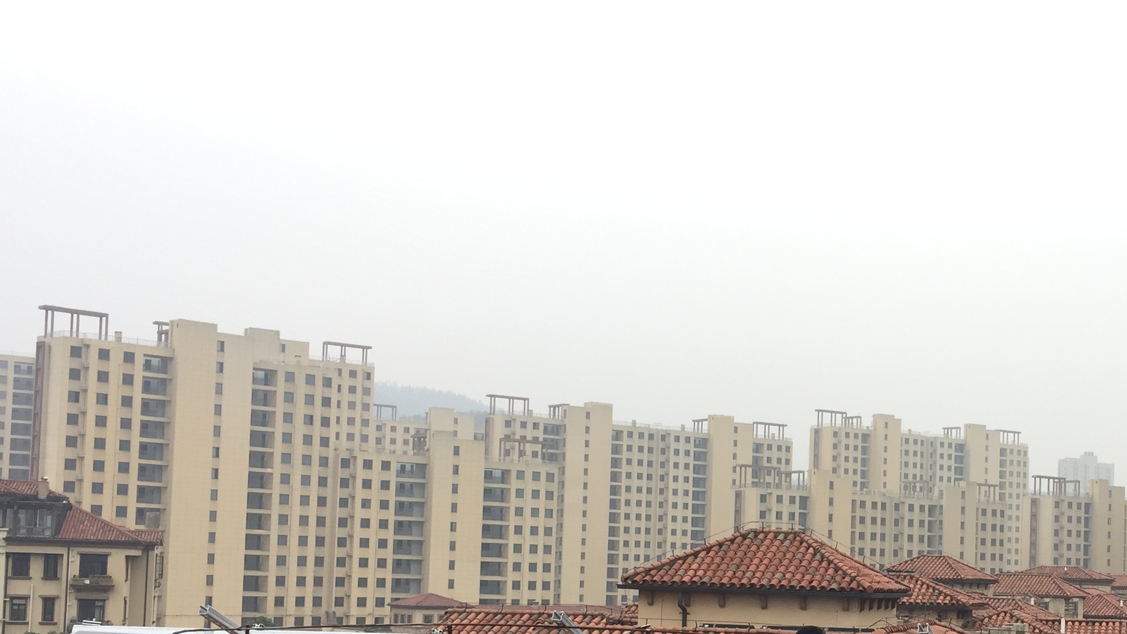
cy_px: 499
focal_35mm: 54
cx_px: 898
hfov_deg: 37.2
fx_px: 1614
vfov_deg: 22.0
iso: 32
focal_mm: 4.15
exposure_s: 1/471
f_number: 2.2
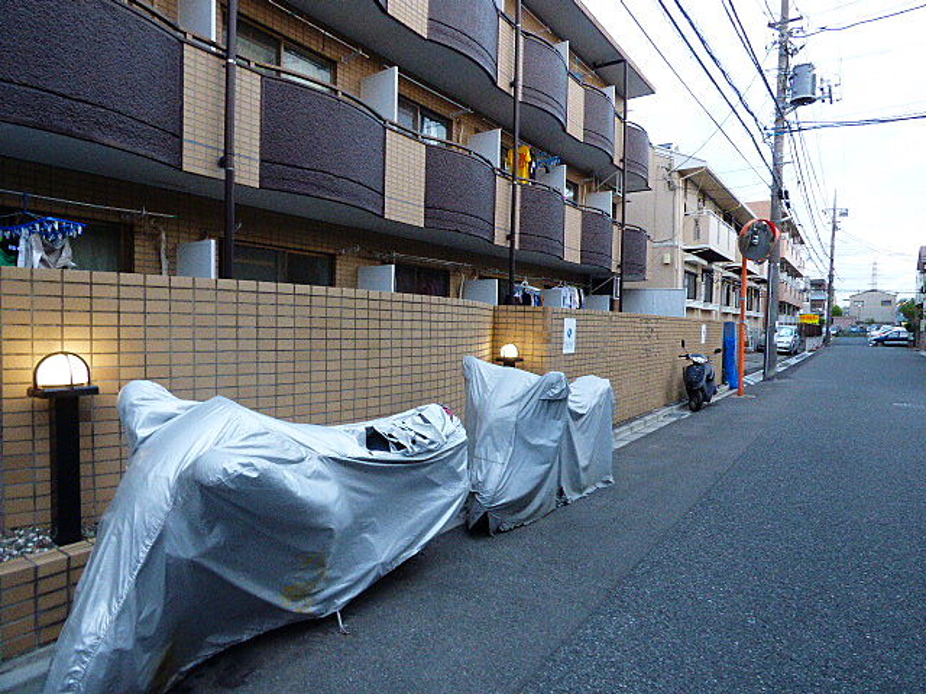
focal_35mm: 20
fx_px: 535
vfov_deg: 66.0
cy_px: 347
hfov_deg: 81.7
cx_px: 463
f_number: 5
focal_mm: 3.58
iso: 400
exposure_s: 1/30
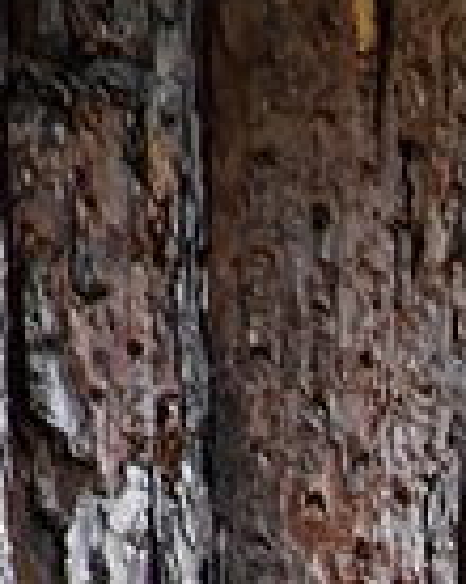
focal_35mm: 1465
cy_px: 1094
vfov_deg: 1.3
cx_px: 1822
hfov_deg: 1.1
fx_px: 25312
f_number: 5.6
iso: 2500
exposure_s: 1/500
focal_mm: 140
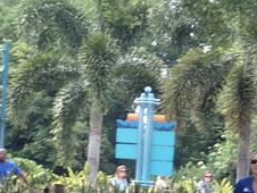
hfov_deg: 9.9
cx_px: 51
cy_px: 154
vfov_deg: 7.5
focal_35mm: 199
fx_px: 1479
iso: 200
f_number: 4.9
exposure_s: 1/160
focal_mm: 18
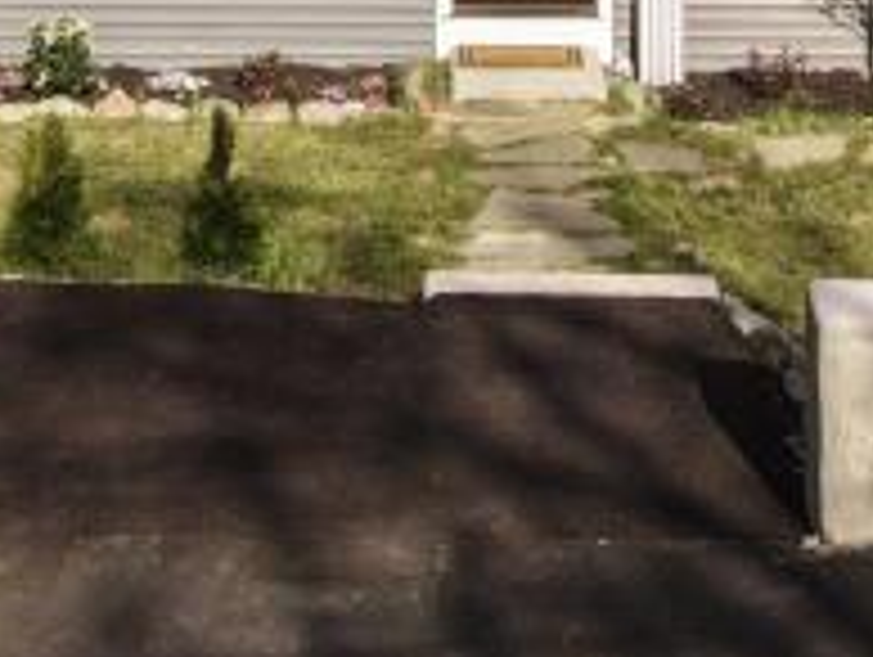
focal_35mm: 89
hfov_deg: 22.0
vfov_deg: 14.5
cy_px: -544
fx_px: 2247
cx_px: 382
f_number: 2.8
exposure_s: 1/15
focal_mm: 4.5
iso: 180
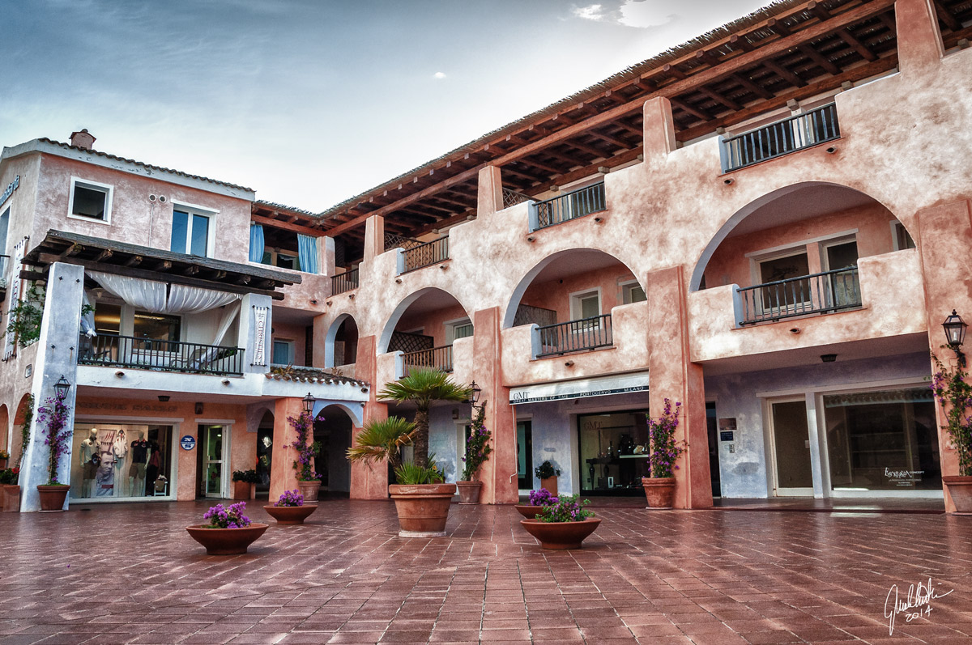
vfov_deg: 47.8
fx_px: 728
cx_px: 486
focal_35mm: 27
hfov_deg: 67.4
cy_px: 322
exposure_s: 1/125
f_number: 14
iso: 400
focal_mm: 18
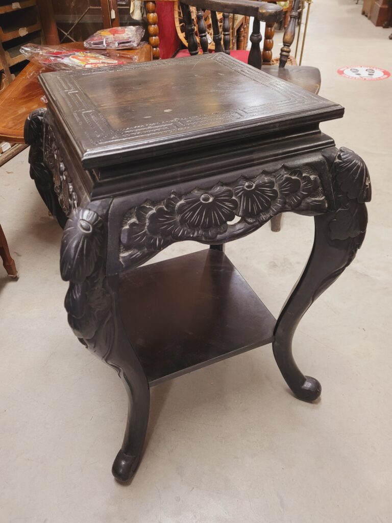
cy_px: 262
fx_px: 393
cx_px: 196
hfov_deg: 53.1
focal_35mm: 26
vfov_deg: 67.3
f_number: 1.8
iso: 400
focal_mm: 5.4
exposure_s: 1/50
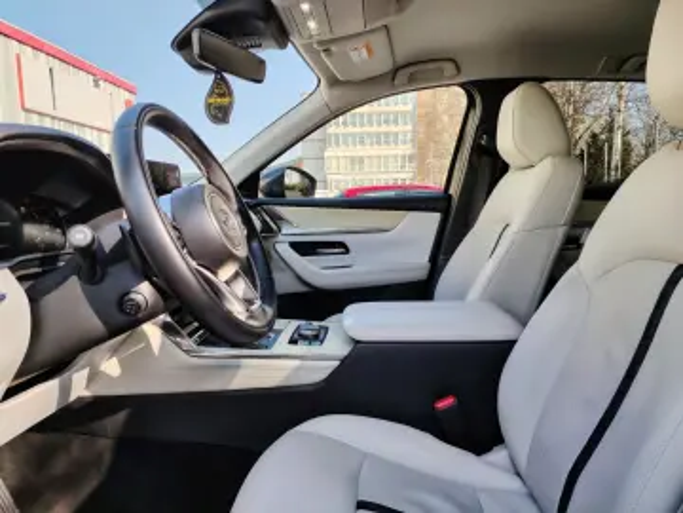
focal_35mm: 24
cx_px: 342
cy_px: 256
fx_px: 474
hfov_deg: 71.6
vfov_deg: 56.8
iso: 100
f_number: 1.75
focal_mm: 5.25
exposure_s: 1/144
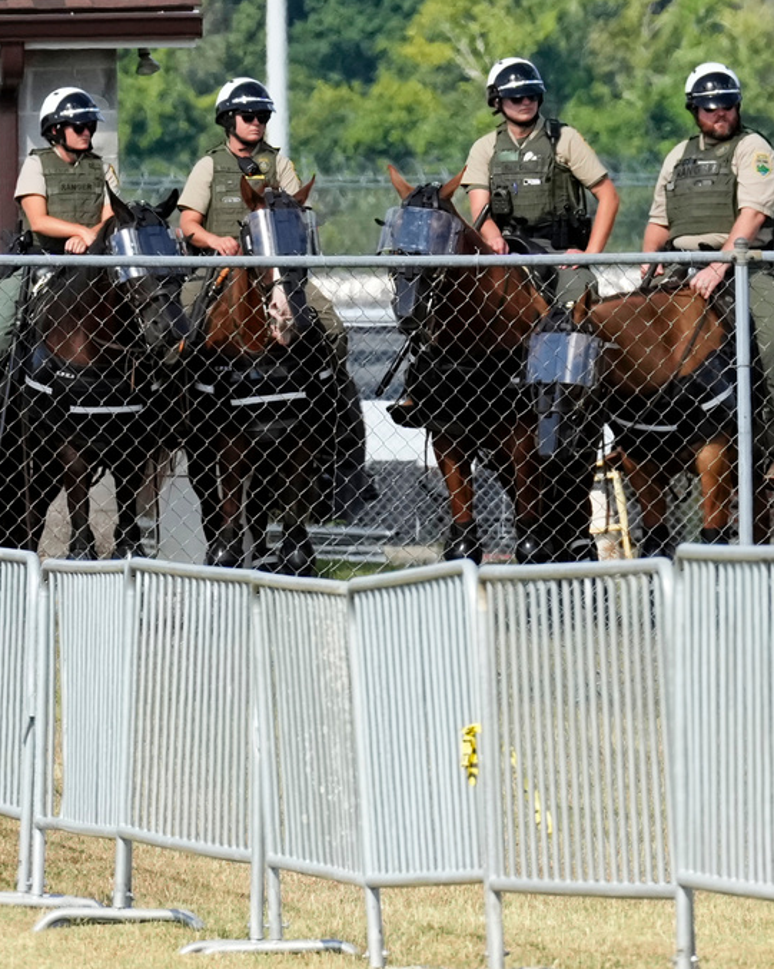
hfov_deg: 3.6
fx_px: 12206
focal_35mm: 426
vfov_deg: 4.5
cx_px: 289
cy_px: 485
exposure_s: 1/2500
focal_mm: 200
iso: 1000
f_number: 7.1
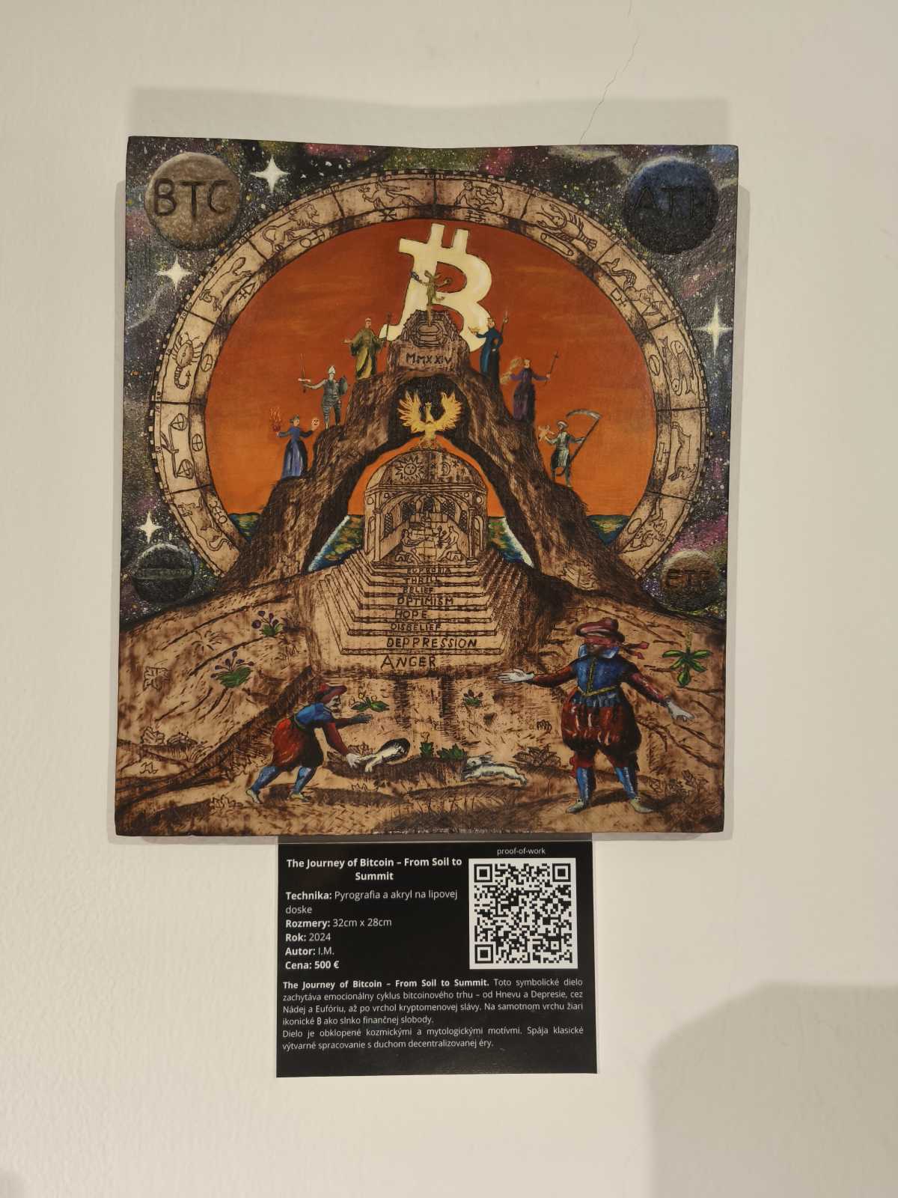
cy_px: 599
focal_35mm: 23
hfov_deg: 58.9
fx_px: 796
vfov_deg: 73.9
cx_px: 449
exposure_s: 1/50
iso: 320
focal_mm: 5.35
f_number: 1.7
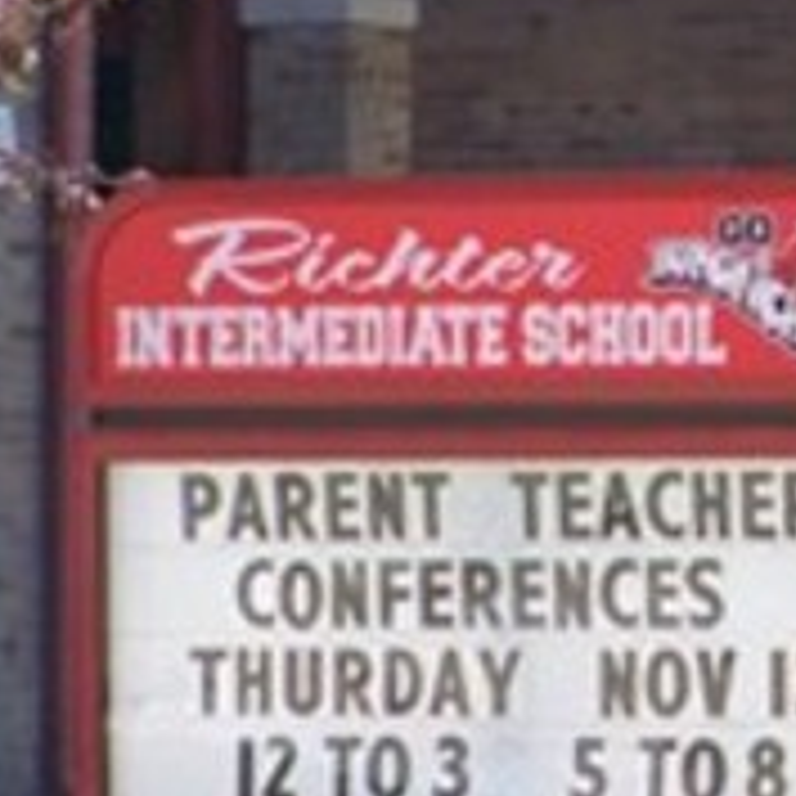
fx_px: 17353
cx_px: 1142
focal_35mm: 667
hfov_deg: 2.6
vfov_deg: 2.6
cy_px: 153
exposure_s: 1/500
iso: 80
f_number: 3.2
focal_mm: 34.6
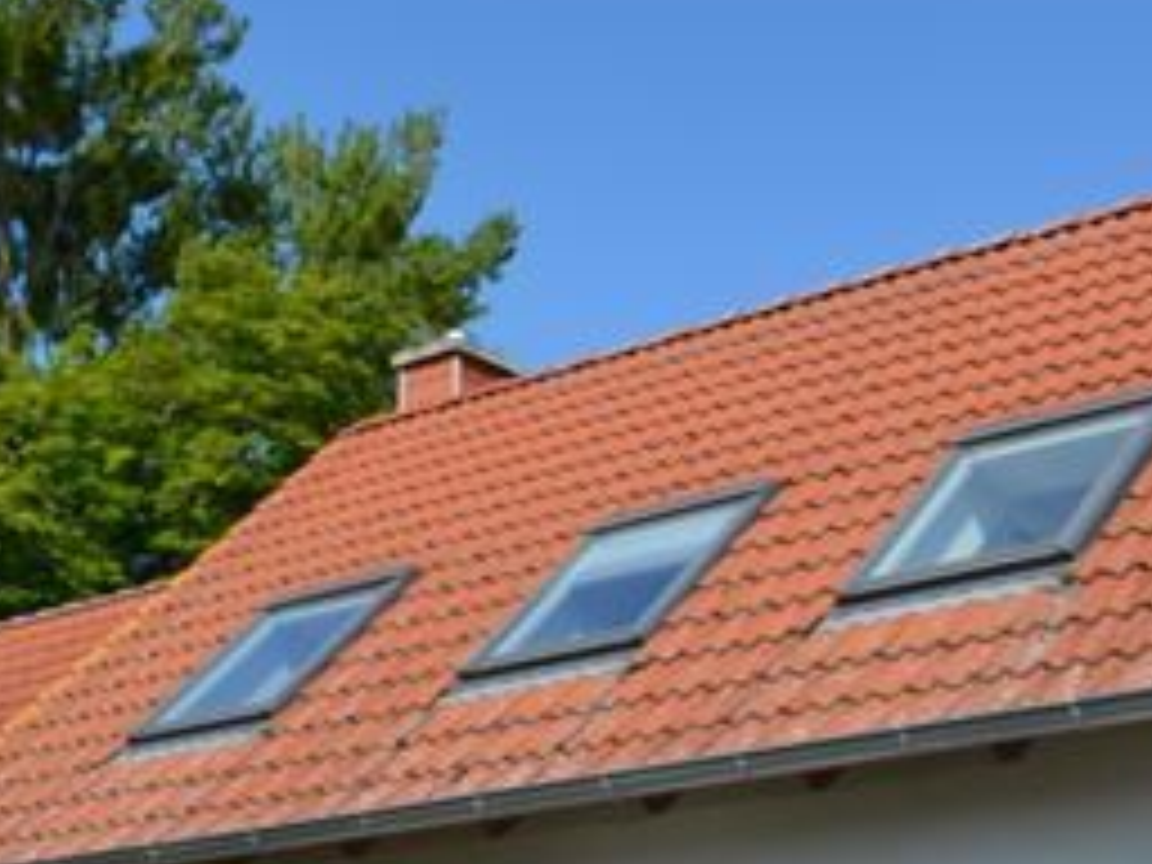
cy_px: 1084
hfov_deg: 29.0
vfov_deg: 20.8
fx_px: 2163
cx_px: 972
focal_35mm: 65
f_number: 8
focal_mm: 10
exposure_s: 1/250
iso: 100
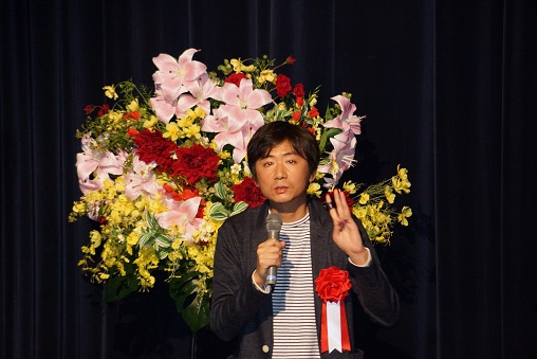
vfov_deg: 4.6
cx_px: 268
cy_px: 180
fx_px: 4476
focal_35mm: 300
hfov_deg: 6.9
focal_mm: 200
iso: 1600
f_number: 5.6
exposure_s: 1/60
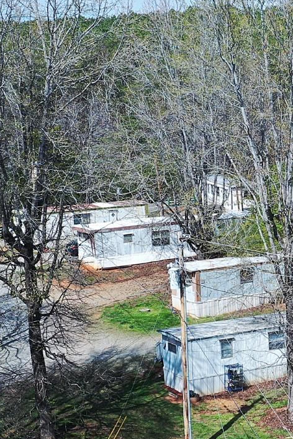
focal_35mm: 81
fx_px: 989
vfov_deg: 24.9
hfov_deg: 15.8
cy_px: 300
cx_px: 402
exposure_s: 1/200
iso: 100
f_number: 8
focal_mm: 10.26
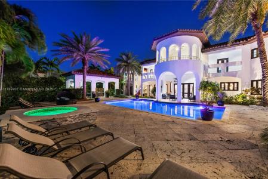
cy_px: 90
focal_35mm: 14
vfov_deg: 81.3
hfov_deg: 104.2
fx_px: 104
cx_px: 134
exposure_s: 4
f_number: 8
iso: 800
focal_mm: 14
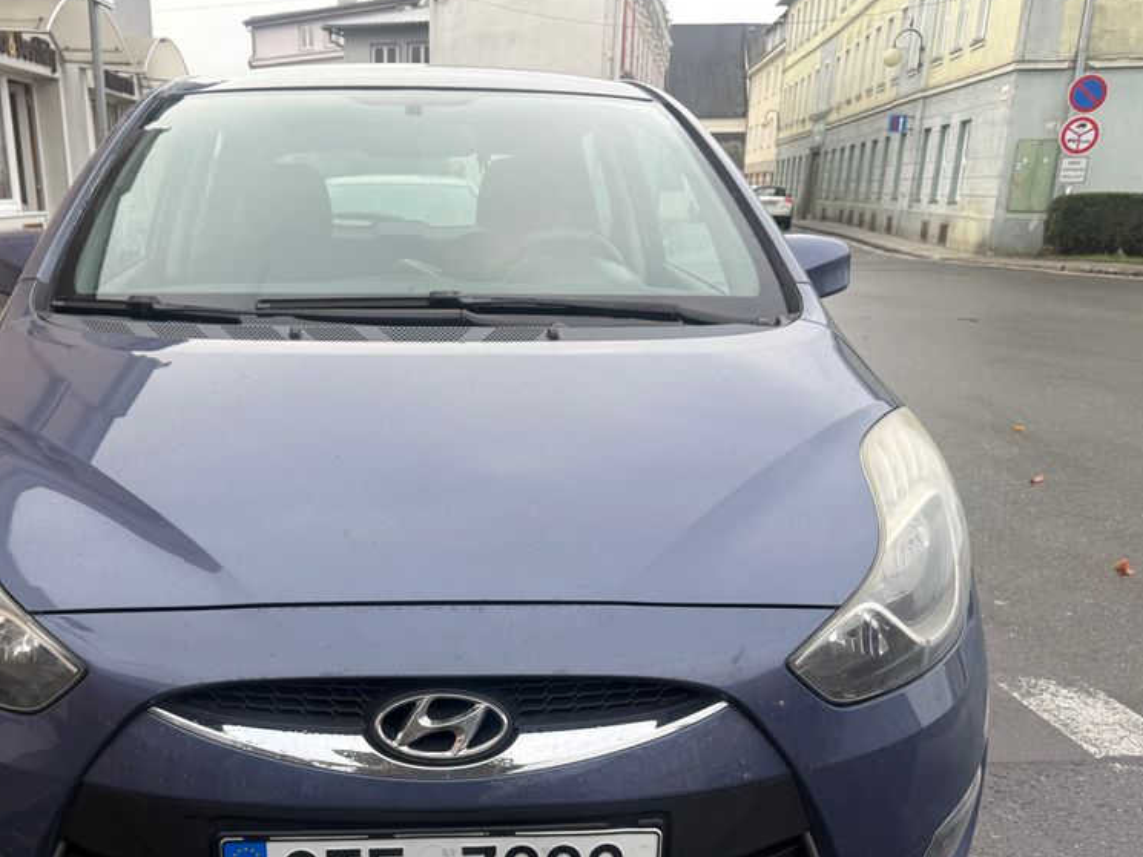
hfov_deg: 54.6
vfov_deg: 42.3
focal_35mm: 33
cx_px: 417
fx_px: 1090
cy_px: 578
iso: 80
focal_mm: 6.76
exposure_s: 1/401
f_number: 1.78
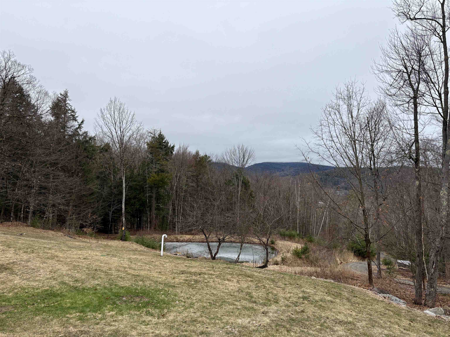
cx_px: 225
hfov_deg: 67.3
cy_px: 168
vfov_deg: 53.1
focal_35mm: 26
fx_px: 338
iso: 50
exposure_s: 1/3448
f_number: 1.6
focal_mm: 5.96
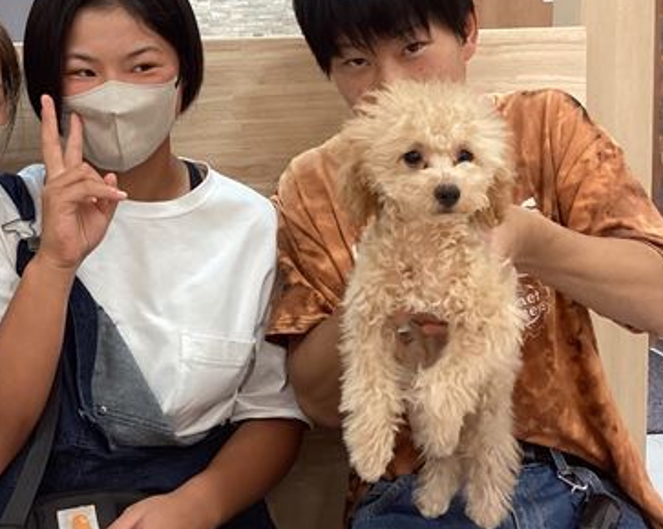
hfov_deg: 36.9
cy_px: 184
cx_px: 214
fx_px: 981
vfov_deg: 30.0
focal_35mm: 50
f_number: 2.4
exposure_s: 1/60
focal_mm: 3.3
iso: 125
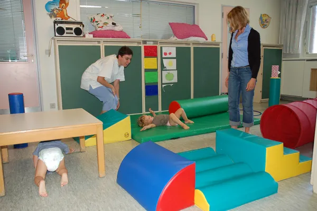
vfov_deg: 39.8
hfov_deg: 57.3
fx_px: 290
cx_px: 158
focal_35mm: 33
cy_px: 106
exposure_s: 1/60
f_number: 3.8
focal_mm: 22
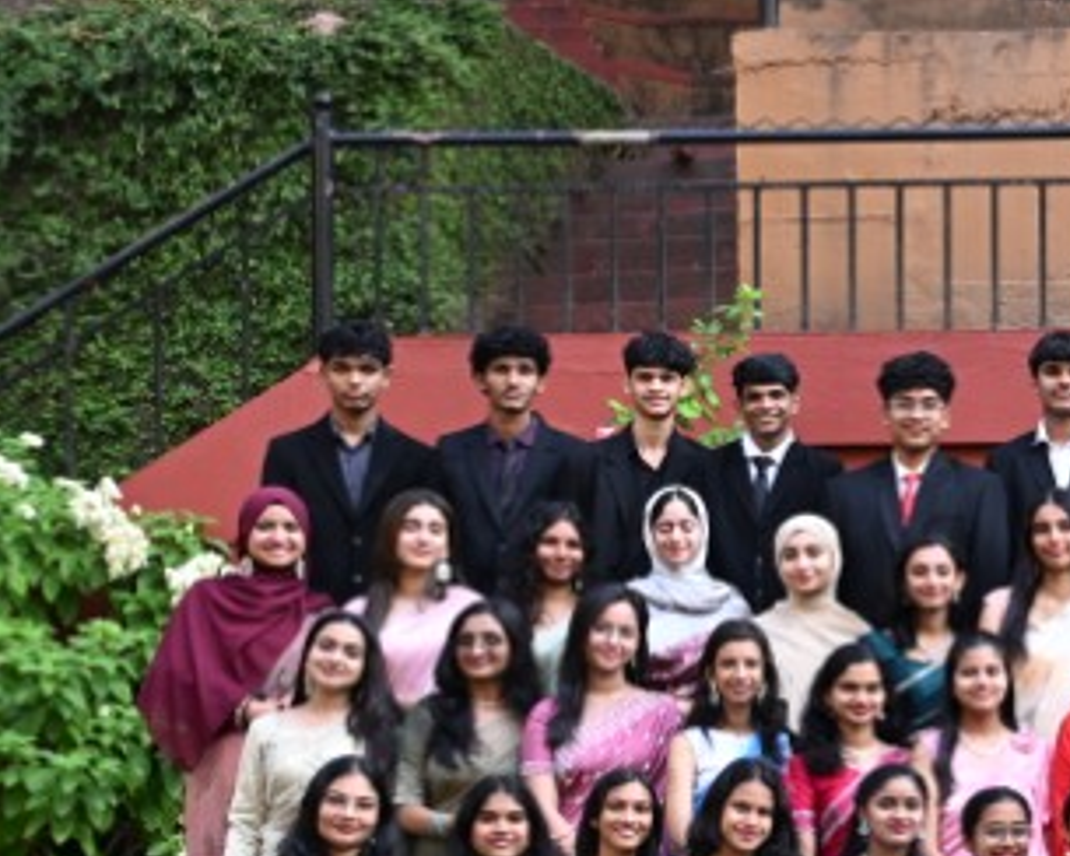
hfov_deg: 16.3
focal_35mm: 109
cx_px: 1568
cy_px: 633
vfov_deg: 14.1
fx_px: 3438
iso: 1000
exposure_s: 1/160
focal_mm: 34.5
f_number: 8
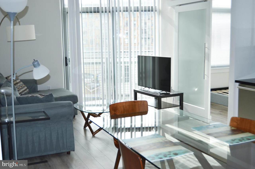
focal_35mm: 45
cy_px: 84
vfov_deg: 29.8
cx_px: 128
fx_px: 318
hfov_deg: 43.6
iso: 100
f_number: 4.2
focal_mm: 30
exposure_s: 1/200
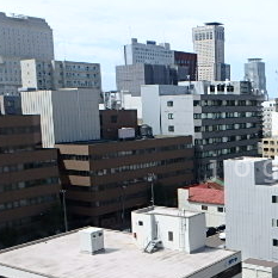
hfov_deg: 30.6
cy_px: 168
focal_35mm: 51
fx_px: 463
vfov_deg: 33.3
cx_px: 289
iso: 125
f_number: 3.5
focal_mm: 3.7
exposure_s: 1/1250
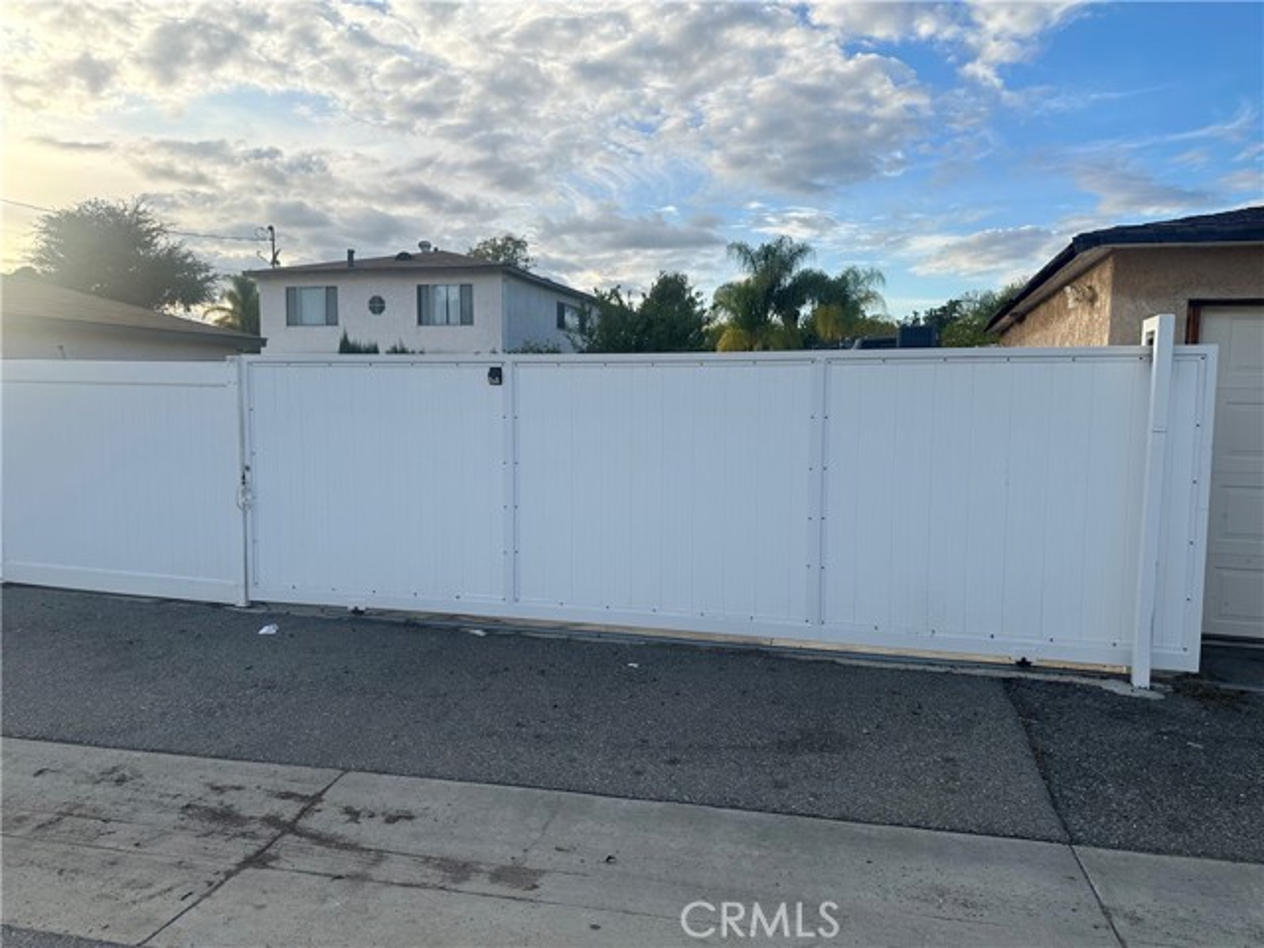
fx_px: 876
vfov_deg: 56.8
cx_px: 632
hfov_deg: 71.6
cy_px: 474
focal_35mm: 24
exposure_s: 1/2525
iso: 80
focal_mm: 6.86
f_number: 1.78
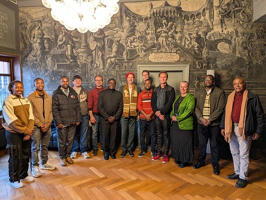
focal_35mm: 24
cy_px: 100
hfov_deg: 71.5
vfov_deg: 56.9
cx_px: 133
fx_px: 185
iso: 98
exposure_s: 1/78.7
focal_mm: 6.9
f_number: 1.68
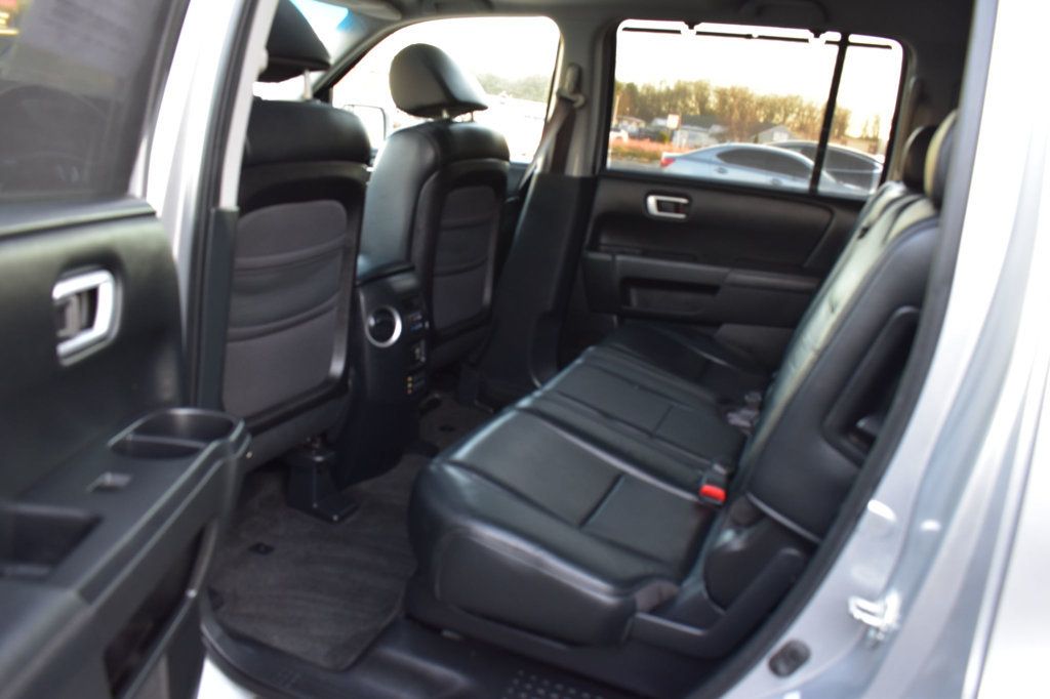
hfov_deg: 67.4
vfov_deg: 47.9
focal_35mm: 27
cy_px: 350
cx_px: 525
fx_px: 787
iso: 560
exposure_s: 1/15
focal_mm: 18
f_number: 6.3
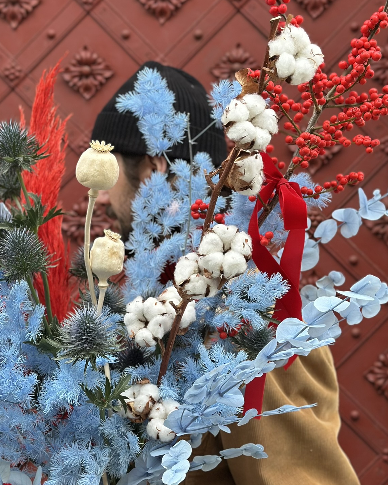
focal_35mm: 67
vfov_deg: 28.3
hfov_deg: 22.8
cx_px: 169
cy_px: 248
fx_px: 962
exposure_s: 1/80
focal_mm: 6.86
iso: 125
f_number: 1.78
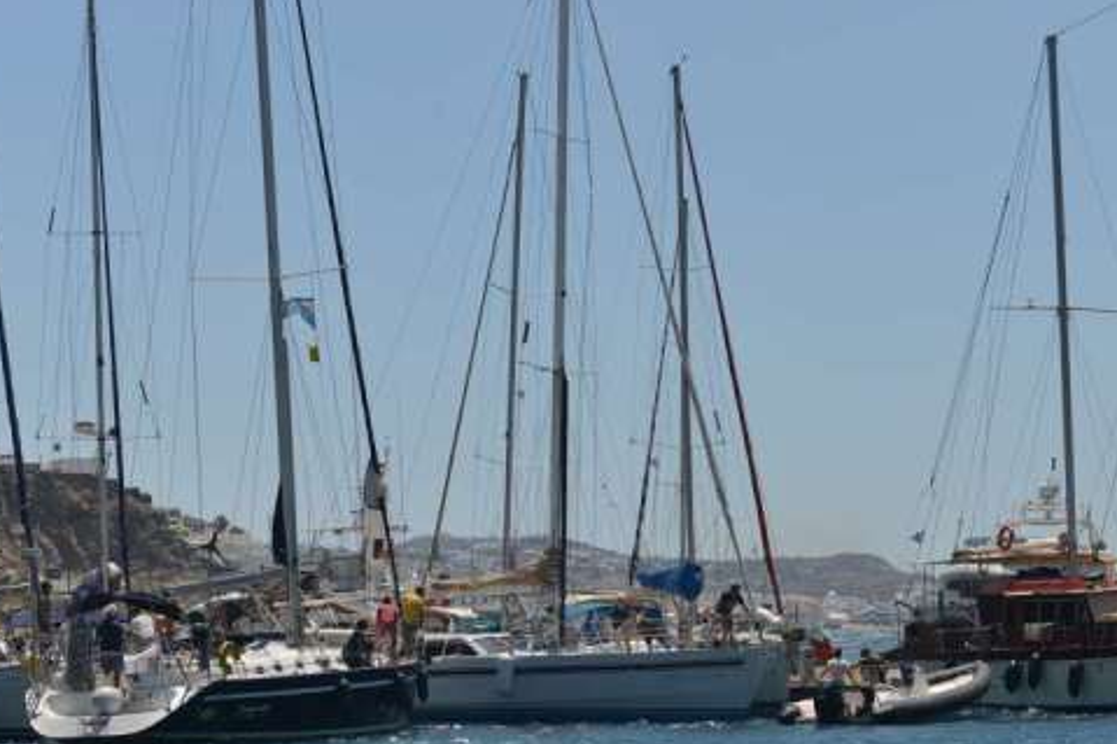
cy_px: 574
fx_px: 3629
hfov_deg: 17.5
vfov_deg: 11.7
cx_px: 674
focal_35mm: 117
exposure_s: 1/320
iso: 100
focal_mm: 70
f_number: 7.1
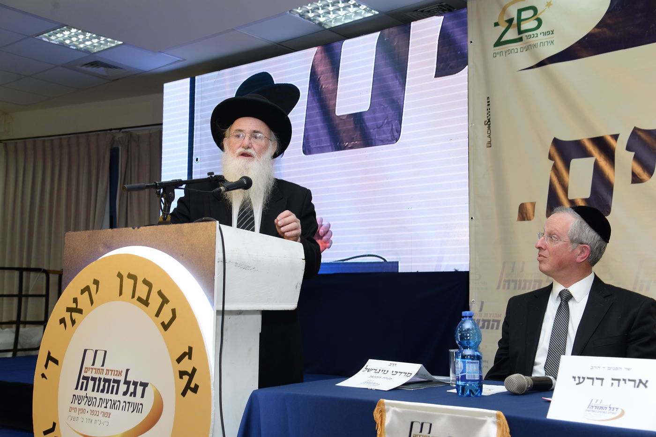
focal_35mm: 40
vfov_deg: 33.4
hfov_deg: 48.5
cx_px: 328
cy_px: 218
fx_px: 729
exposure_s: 1/60
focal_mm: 40
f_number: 5.6
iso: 500
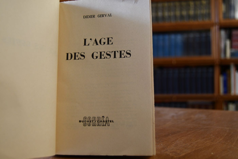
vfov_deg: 34.2
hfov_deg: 49.6
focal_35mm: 39
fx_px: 258
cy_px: 80
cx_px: 119
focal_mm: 26
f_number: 4
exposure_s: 1/160
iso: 800
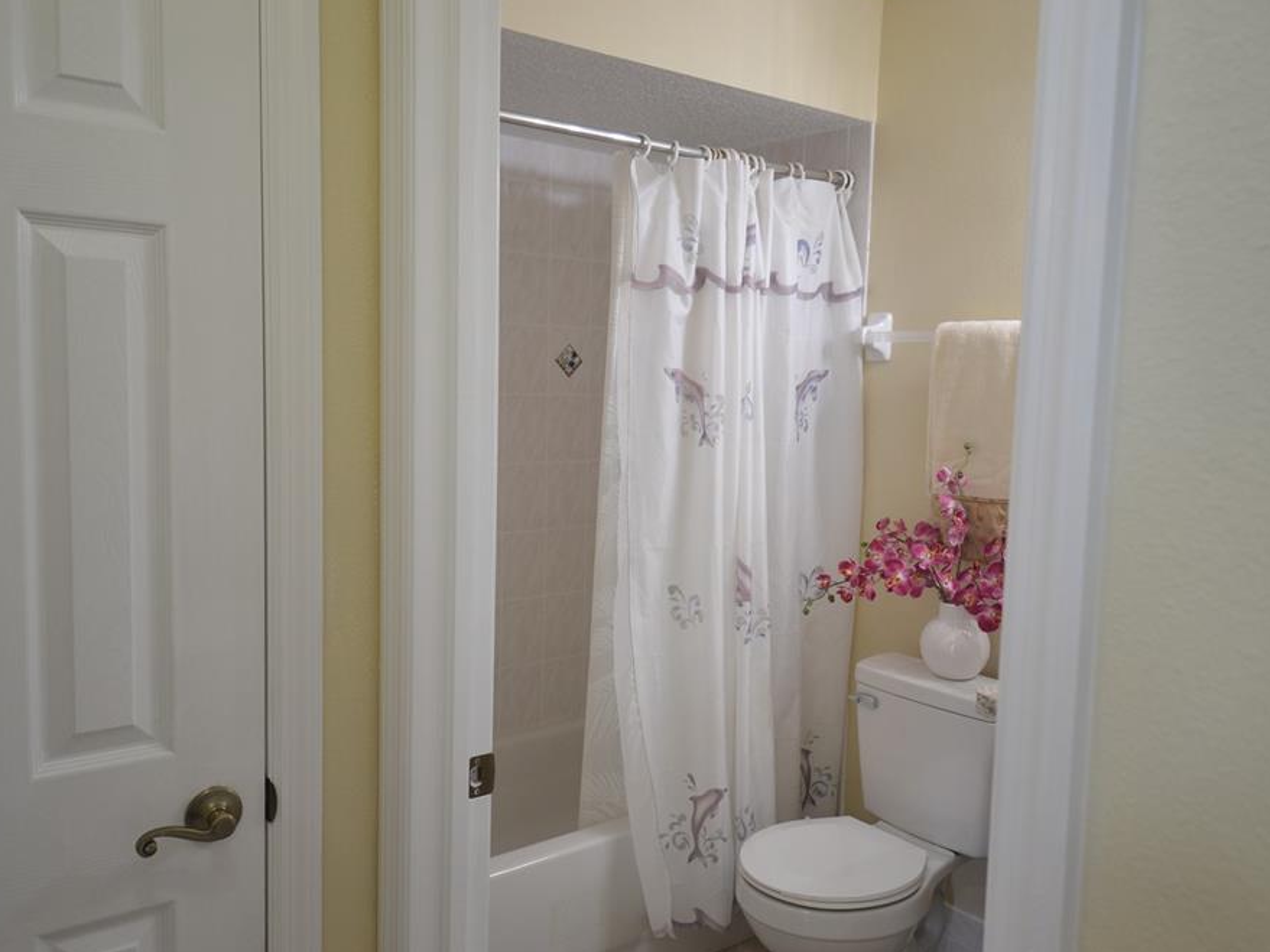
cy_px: 480
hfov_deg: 62.4
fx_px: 1048
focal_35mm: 29
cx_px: 628
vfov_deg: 48.9
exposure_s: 1/40
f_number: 4.2
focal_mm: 17
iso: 400
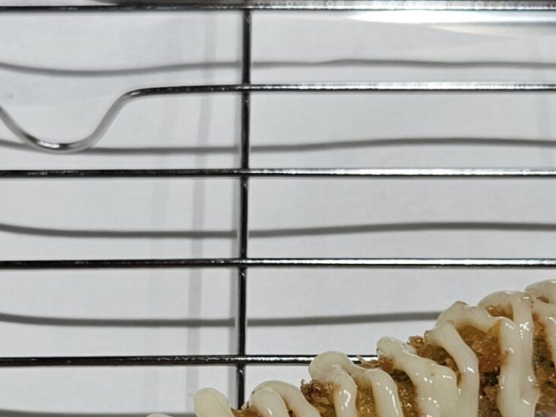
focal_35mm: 81
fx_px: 1301
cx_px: 169
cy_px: 405
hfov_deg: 24.0
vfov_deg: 17.8
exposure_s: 1/192
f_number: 1.8
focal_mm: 5.4
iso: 160
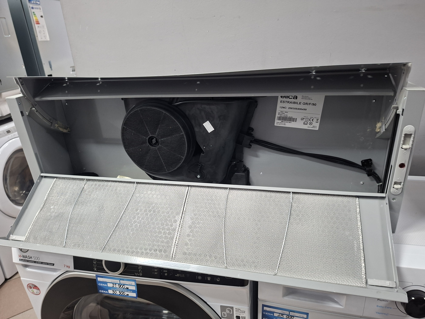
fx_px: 282
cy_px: 160
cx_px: 212
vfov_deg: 58.9
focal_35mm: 23
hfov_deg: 73.9
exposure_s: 1/33
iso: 250
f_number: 1.8
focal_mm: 5.54
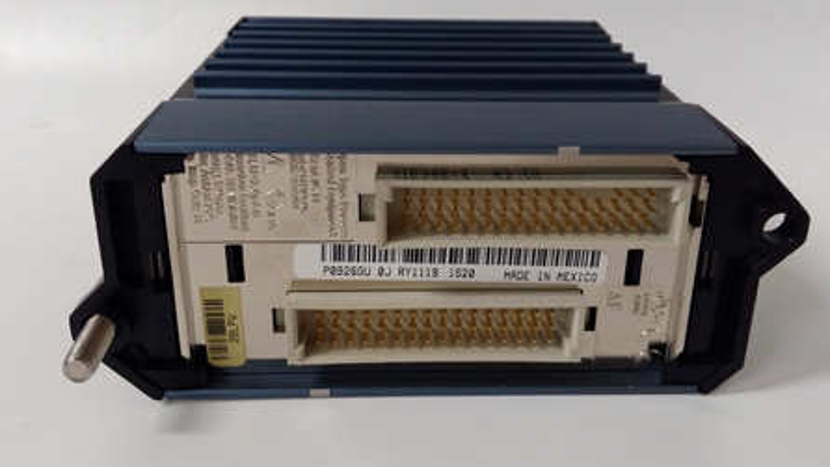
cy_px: 168
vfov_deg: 35.4
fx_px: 726
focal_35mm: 33
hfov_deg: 59.5
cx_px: 435
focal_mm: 3.79
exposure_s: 1/30
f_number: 2
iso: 366
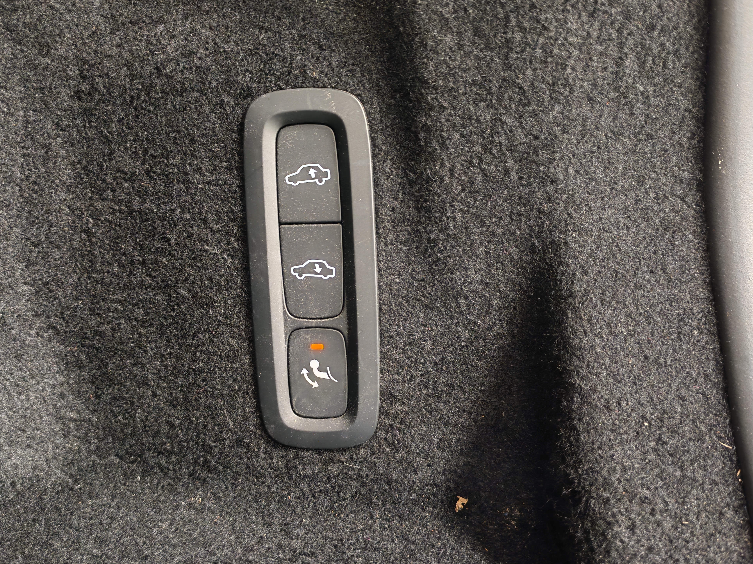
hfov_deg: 56.8
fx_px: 696
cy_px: 282
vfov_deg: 44.2
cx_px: 376
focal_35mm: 32
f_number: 1.9
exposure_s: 1/20
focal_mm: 6.12
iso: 4372
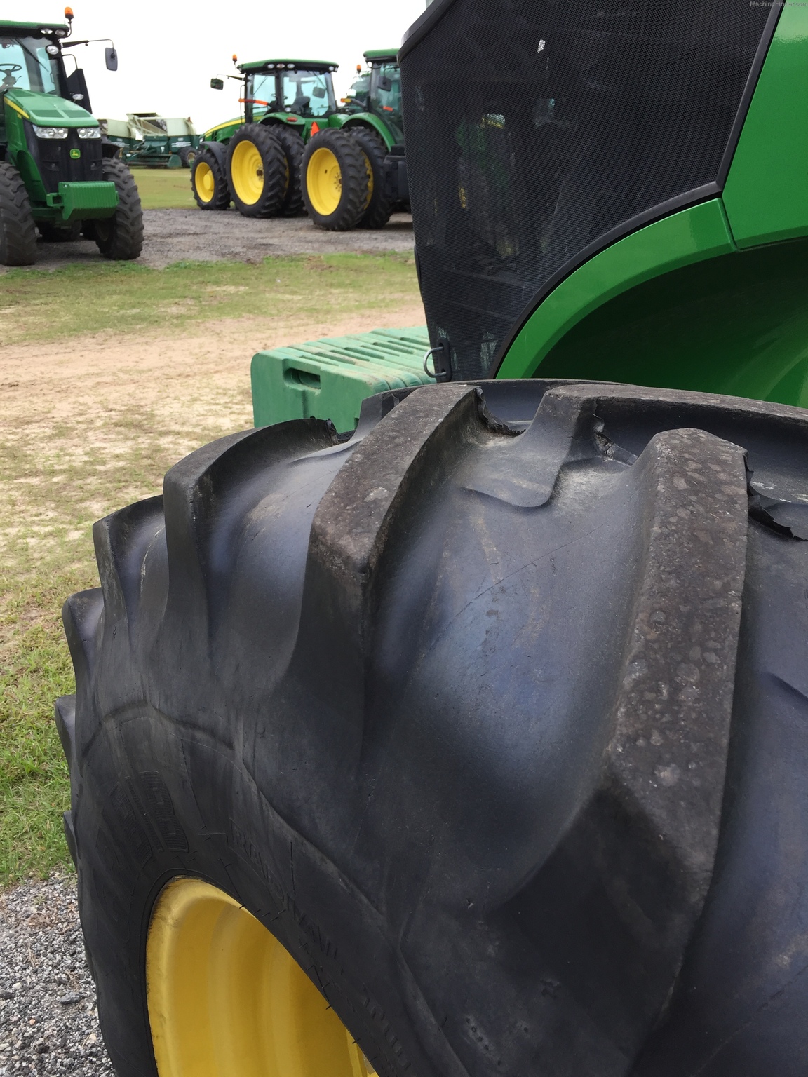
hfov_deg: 48.2
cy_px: 538
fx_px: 903
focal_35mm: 29
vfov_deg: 61.7
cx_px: 404
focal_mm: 4.15
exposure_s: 1/257
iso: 32
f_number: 2.2
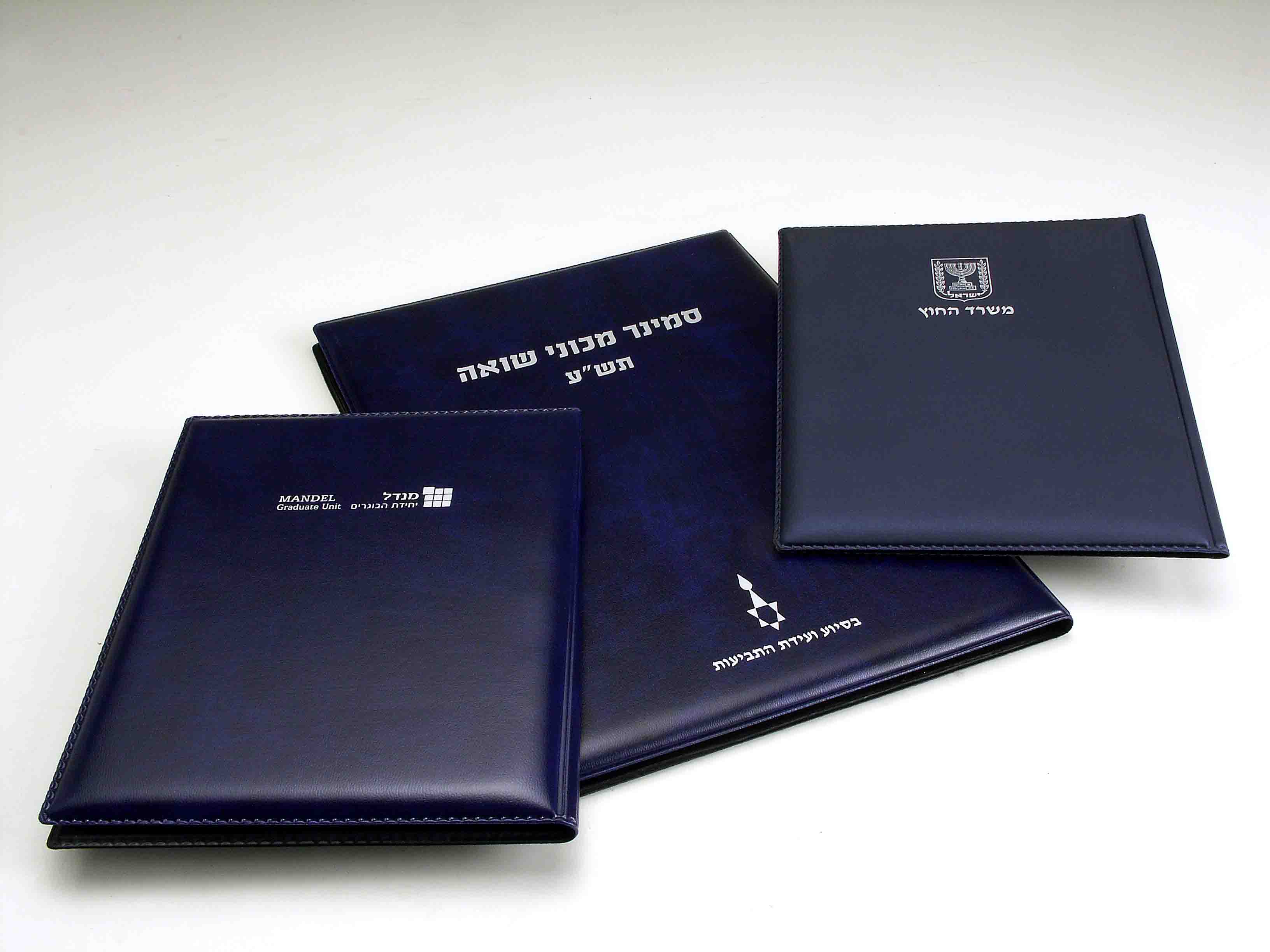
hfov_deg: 46.8
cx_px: 635
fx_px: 1468
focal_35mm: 40
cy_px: 476
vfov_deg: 36.0
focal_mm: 10.35
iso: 100
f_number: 11
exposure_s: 1/2.5
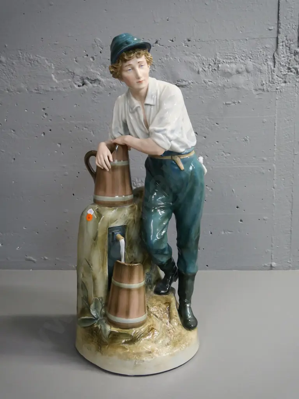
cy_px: 200
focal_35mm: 36
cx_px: 150
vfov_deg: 51.4
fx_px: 415
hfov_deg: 39.7
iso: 1600
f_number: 5
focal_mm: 18
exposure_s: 1/60
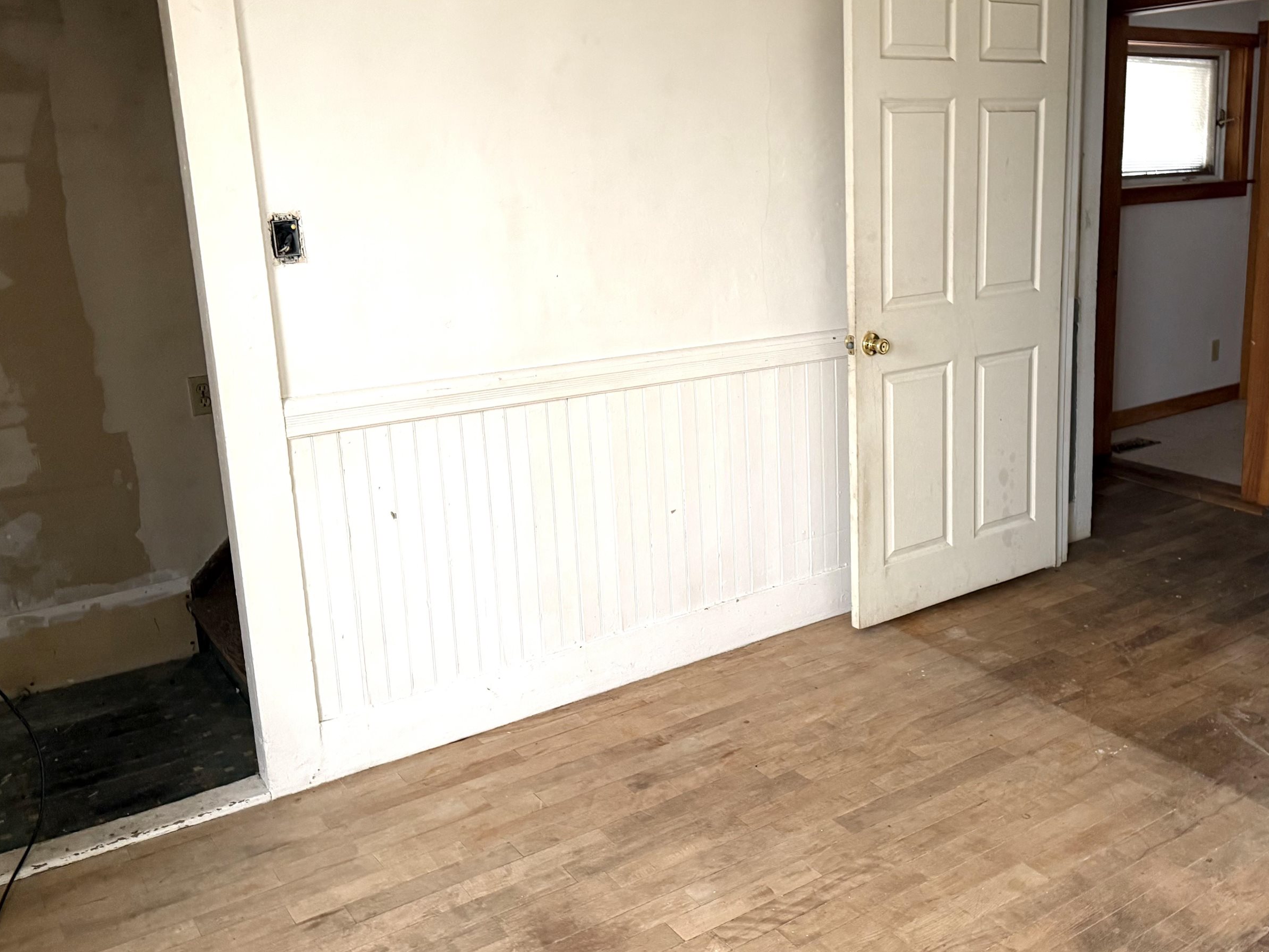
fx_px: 1137
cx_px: 767
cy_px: 415
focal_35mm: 31
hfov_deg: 57.8
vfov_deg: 45.3
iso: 400
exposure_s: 1/60
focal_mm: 6.76
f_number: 1.78
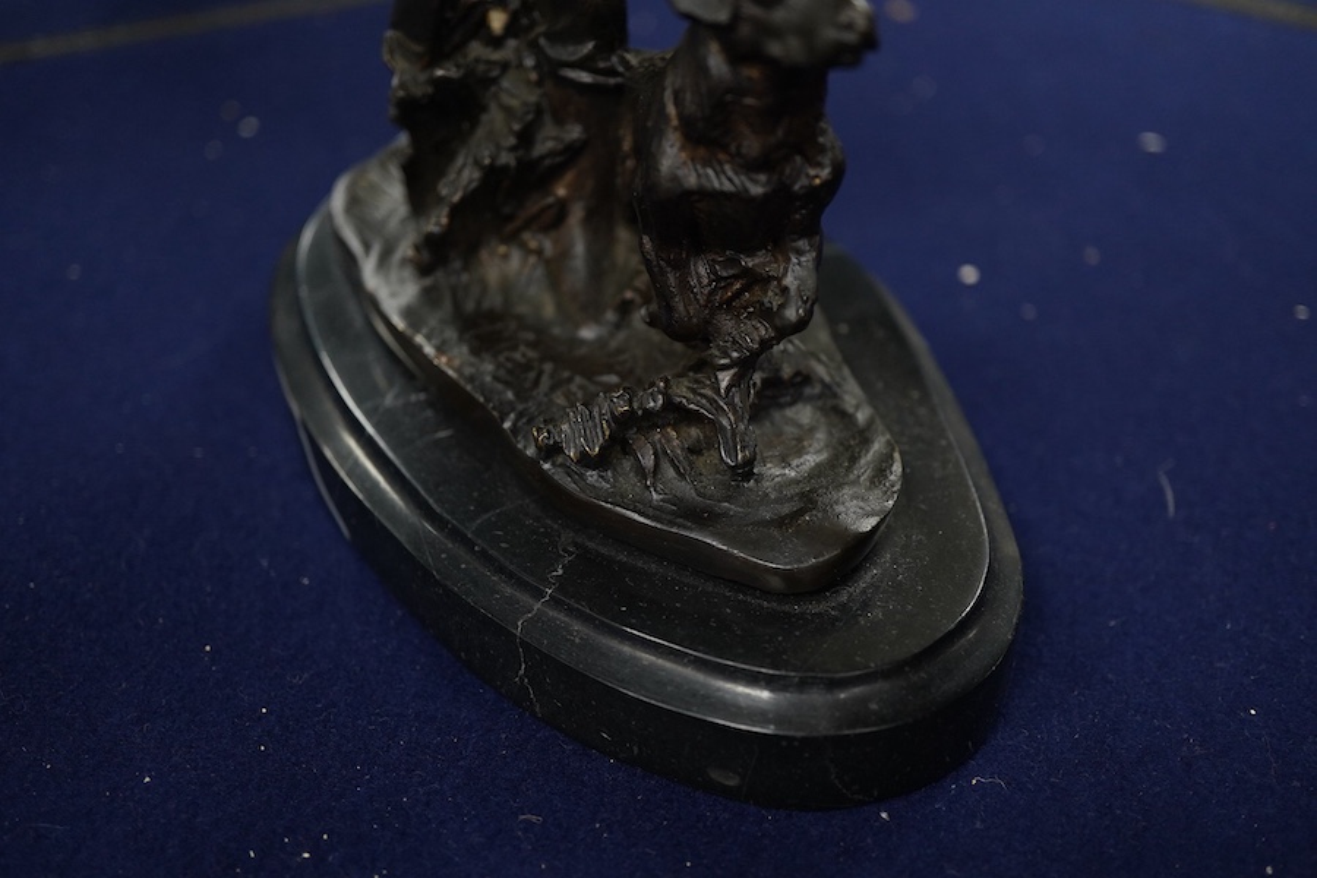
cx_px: 658
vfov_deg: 29.9
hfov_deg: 43.6
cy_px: 439
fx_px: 1646
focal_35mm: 45
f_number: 3.5
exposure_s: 1/125
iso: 1250
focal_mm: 30
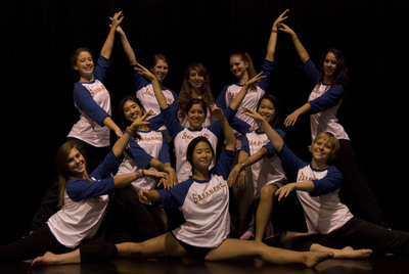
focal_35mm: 52
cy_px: 137
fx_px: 597
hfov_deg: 37.8
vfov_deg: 25.8
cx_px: 204
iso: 800
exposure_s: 1/40
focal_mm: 35
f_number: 4.8
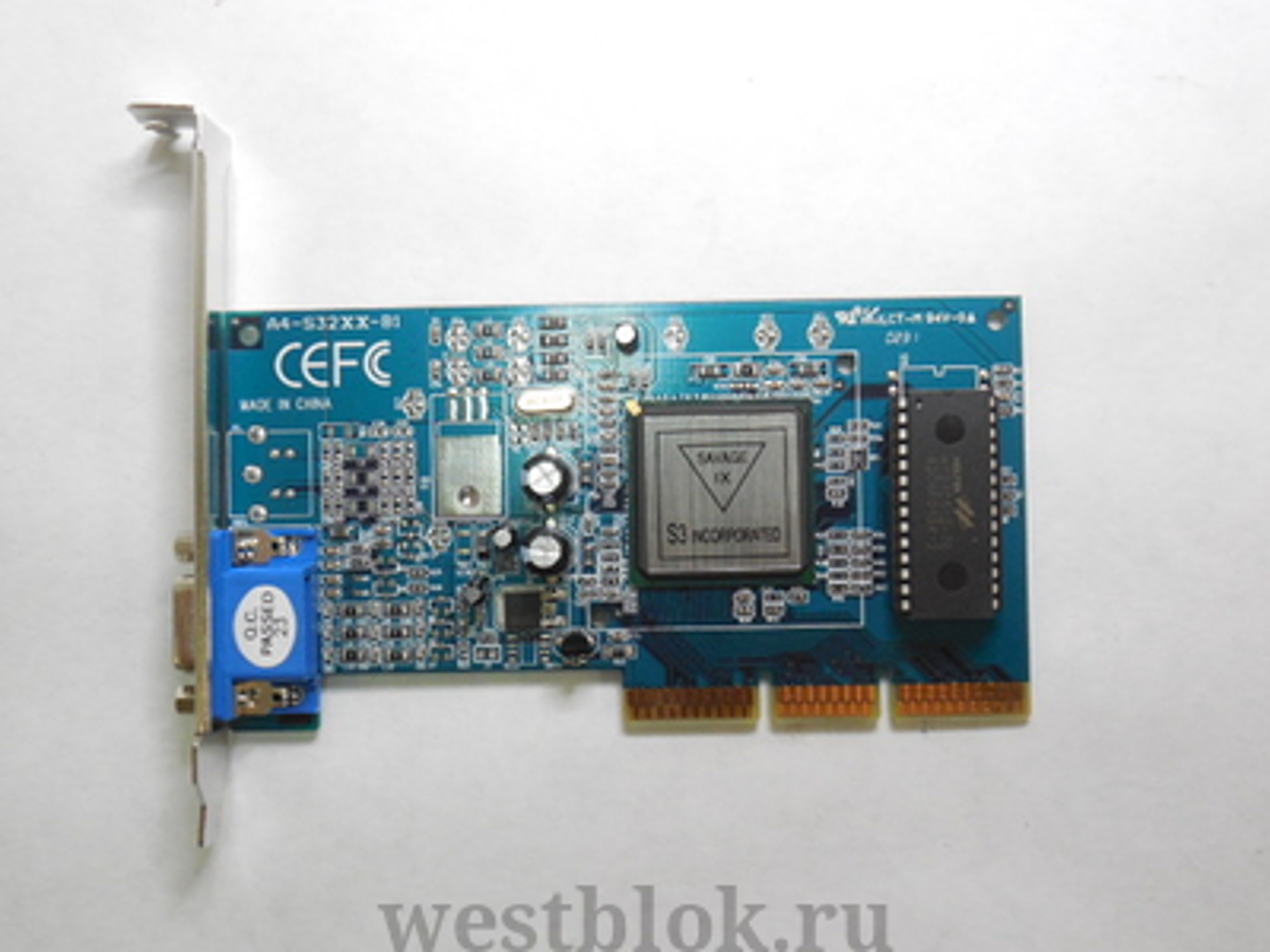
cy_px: 476
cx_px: 635
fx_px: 1614
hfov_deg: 42.9
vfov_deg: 32.9
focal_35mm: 44
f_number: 4.5
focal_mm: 7.8
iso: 800
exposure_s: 1/100
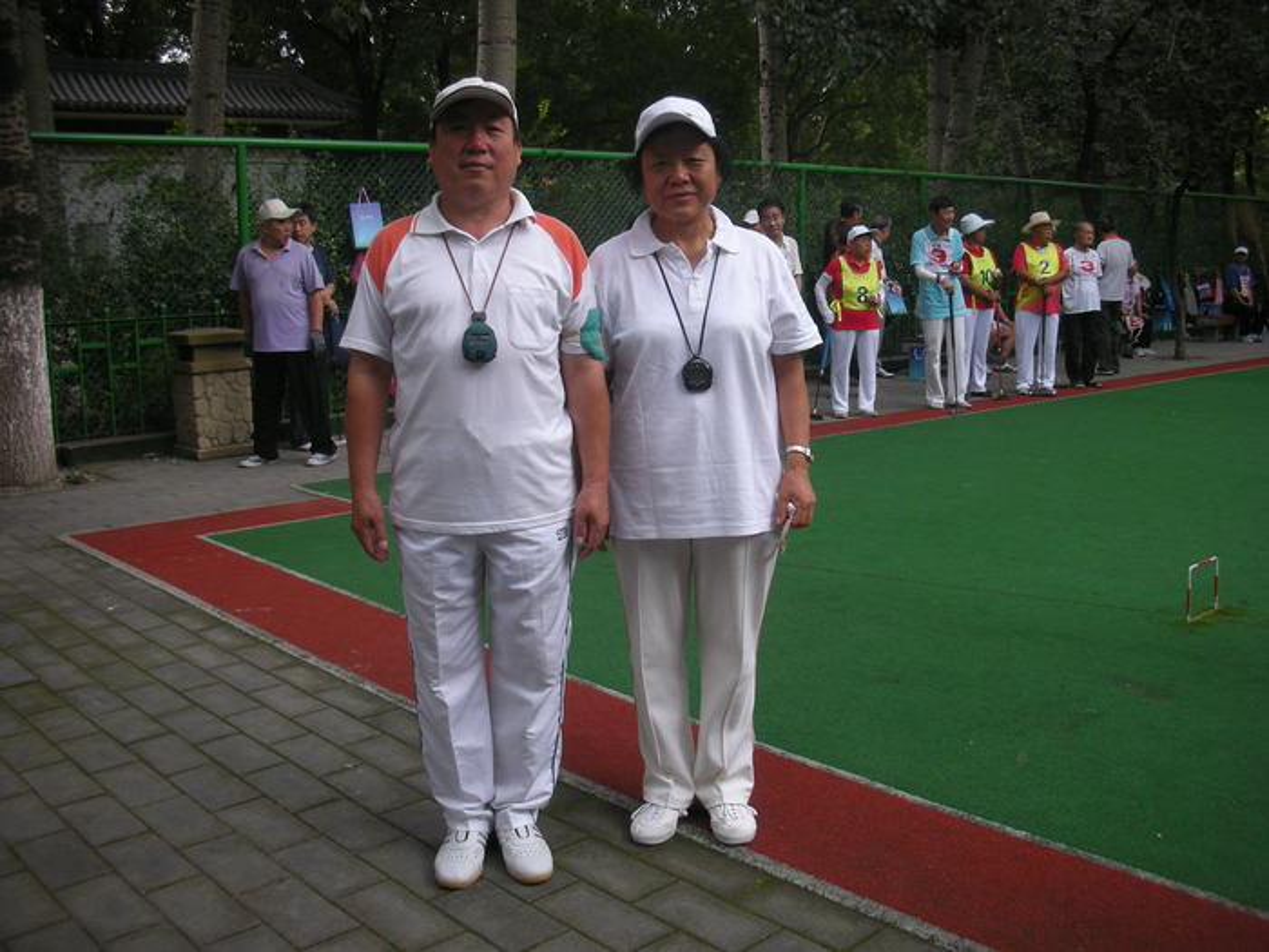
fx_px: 1283
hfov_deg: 52.6
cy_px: 476
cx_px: 634
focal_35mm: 35
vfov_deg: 40.7
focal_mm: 5.8
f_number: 2.8
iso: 50
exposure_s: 1/95
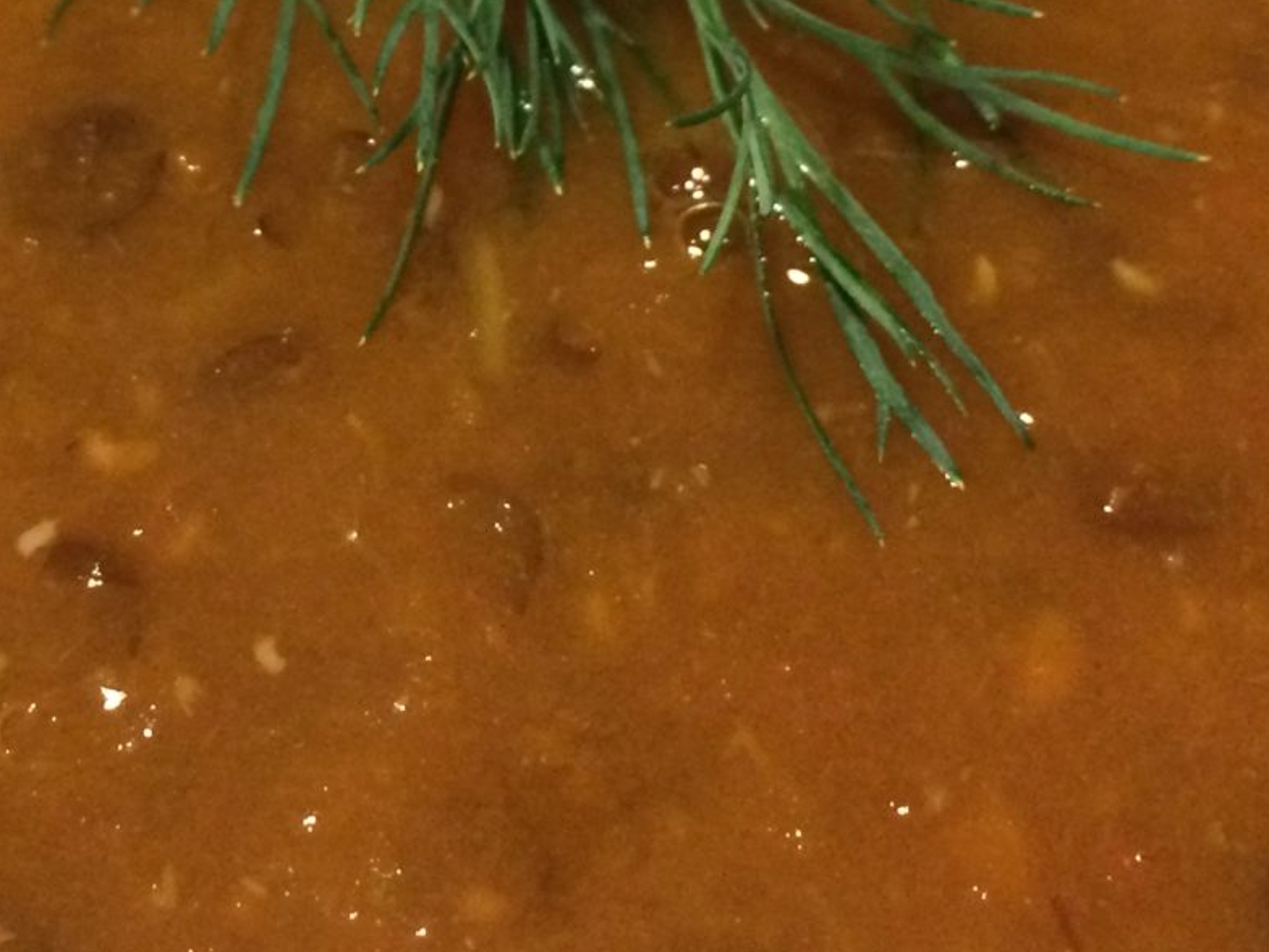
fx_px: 2713
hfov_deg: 26.2
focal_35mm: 74
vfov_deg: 19.4
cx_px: 458
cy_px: 26
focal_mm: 4.15
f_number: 2.2
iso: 320
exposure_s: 1/15
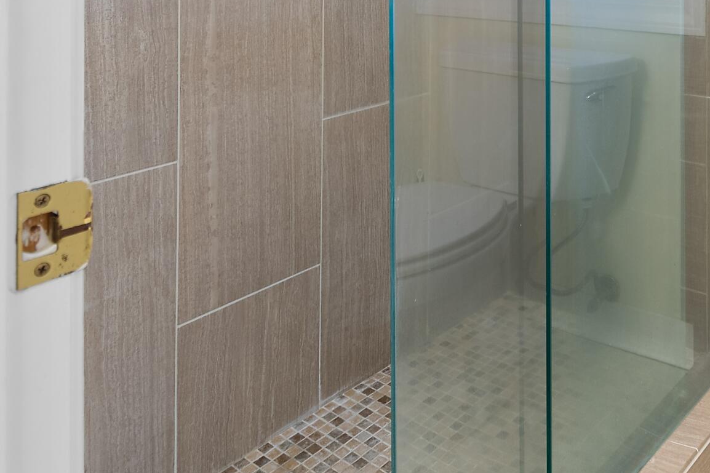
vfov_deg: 29.8
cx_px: 632
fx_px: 769
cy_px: -81
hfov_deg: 45.2
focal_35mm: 39
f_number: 4.5
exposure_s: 1/3
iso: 100
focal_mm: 10
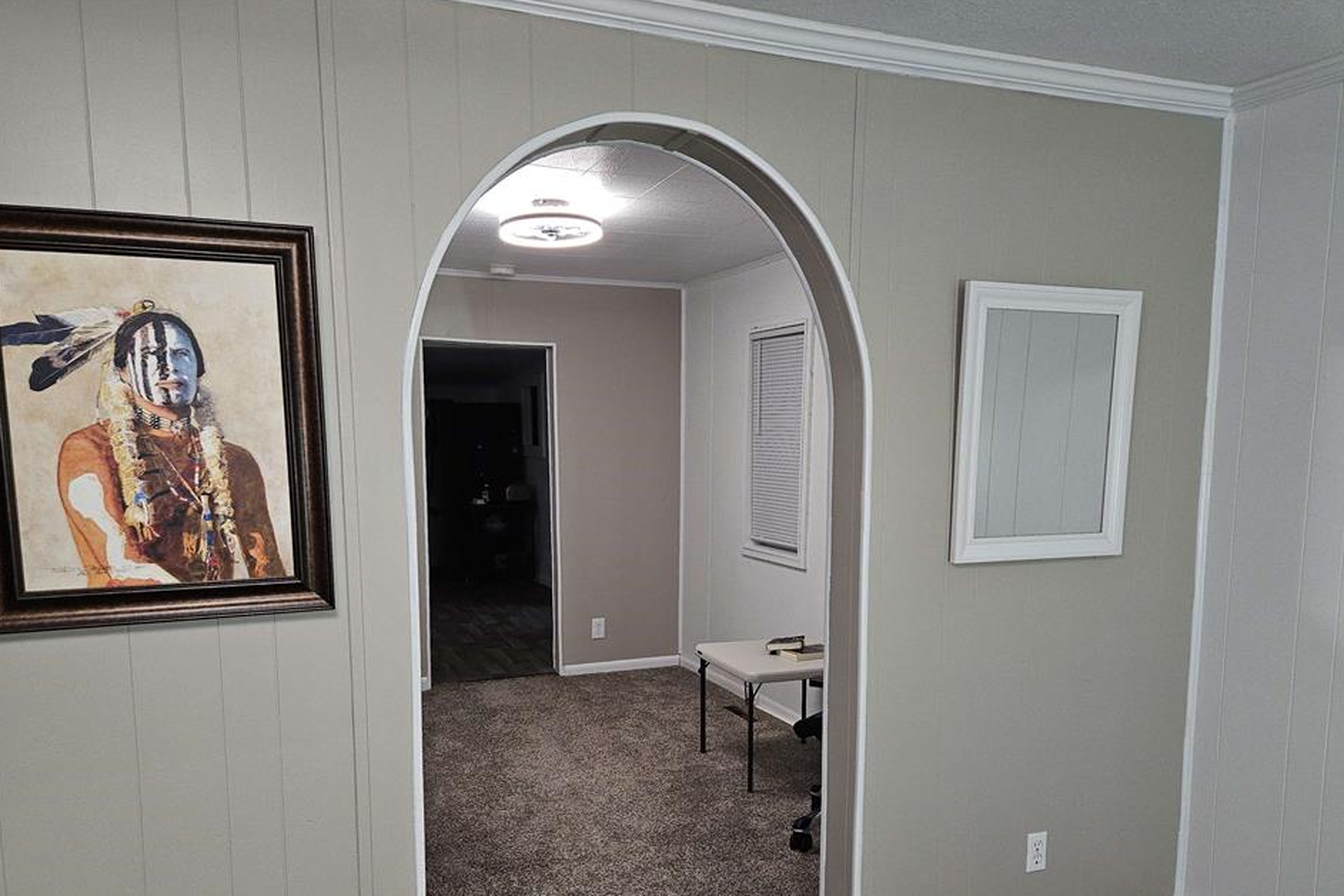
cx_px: 658
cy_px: 544
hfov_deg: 69.4
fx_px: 971
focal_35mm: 26
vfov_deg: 49.2
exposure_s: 1/30
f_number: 1.8
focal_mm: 5.4
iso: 100
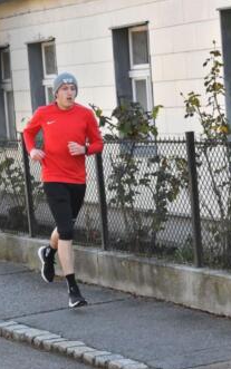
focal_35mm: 157
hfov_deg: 8.4
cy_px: 184
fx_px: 1581
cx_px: 132
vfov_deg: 13.3
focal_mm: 68
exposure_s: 1/500
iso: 2000
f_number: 11
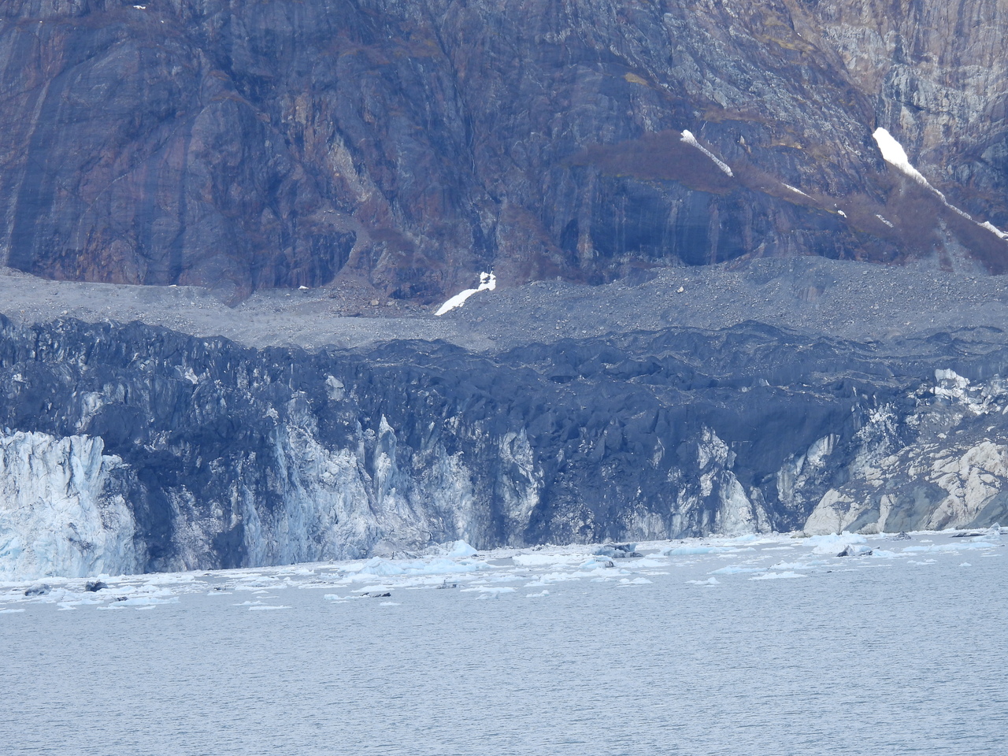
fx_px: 13104
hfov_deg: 4.4
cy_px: 378
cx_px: 504
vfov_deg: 3.3
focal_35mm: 450
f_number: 5
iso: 100
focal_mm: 80.3
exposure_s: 1/500
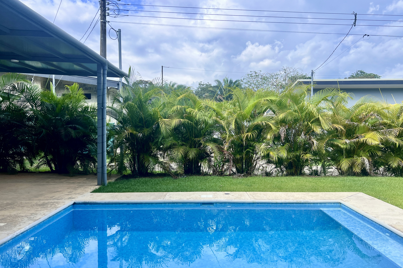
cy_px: 132
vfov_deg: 46.4
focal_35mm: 28
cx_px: 205
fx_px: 313
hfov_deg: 65.5
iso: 50
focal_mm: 5.7
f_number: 1.5
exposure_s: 1/3077
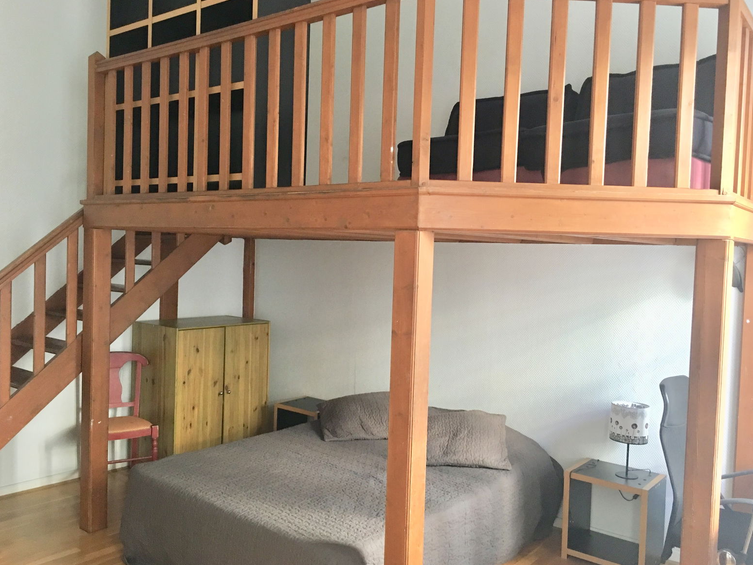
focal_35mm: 30
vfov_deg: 46.8
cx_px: 381
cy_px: 282
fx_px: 653
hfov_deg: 60.0
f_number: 2.2
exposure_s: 1/17
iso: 100
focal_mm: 4.15
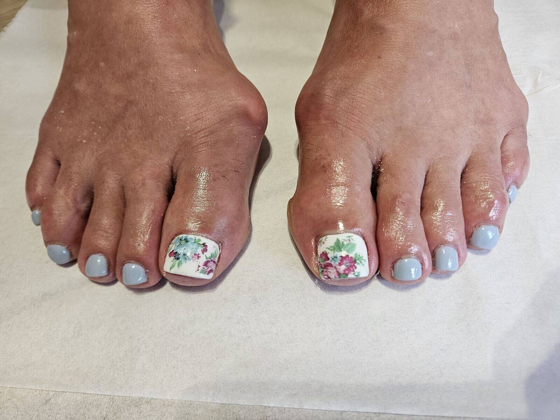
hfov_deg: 73.9
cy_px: 210
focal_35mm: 23
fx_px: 372
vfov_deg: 58.9
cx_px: 280
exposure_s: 1/100
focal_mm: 5.4
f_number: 1.8
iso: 160
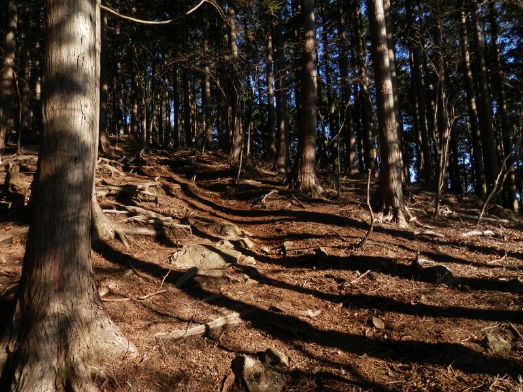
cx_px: 262
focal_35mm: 25
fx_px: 378
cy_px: 196
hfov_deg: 69.4
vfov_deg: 54.9
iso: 80
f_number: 3
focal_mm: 4.5
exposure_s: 1/320
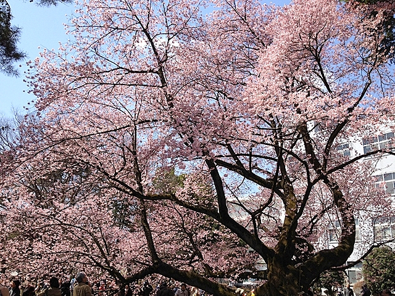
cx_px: 198
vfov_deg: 40.7
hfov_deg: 52.6
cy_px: 148
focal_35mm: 35
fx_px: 399
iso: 64
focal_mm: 4.28
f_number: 2.4
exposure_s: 1/1200
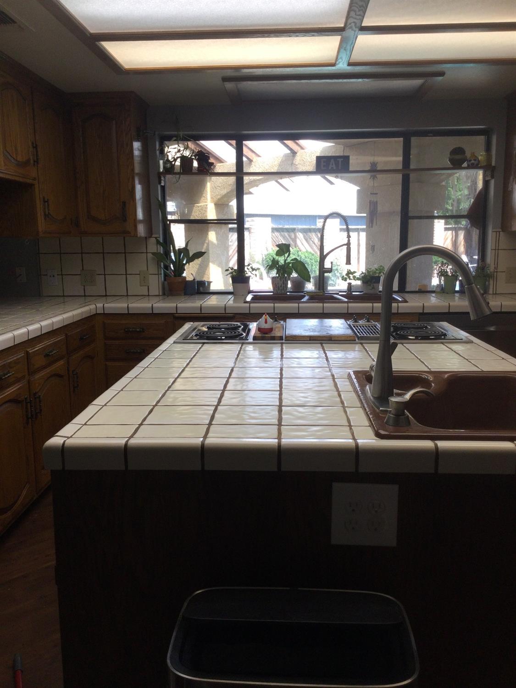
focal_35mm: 31
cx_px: 258
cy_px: 344
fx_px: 616
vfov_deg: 58.4
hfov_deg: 45.4
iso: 25
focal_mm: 3.3
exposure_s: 1/120
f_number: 2.4
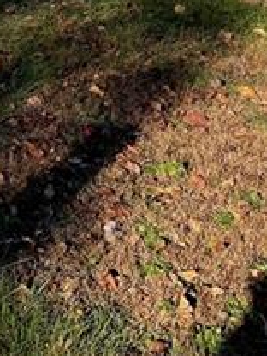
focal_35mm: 96
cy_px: -86
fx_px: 987
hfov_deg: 14.6
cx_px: -101
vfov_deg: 19.1
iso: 32
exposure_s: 1/5556
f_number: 1.6
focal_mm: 4.2
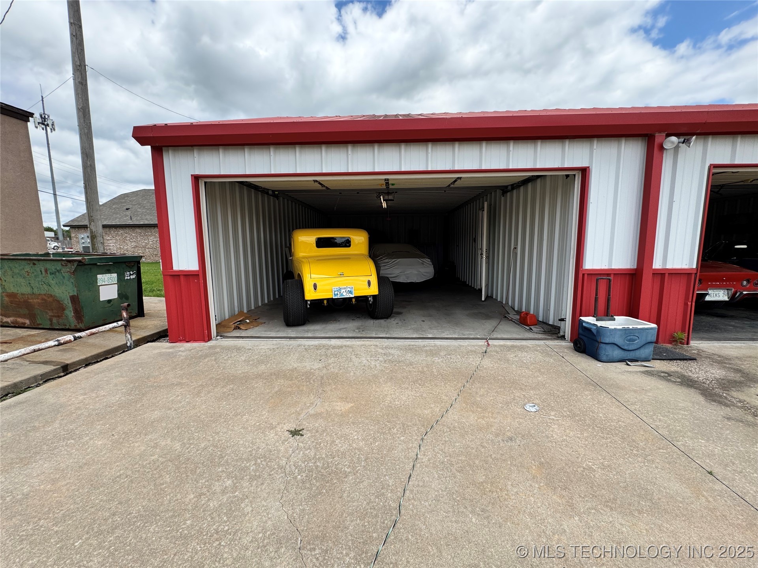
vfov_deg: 85.7
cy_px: 284
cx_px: 379
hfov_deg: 102.1
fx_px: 307
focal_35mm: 14
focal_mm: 2.22
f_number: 2.2
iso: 40
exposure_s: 1/831
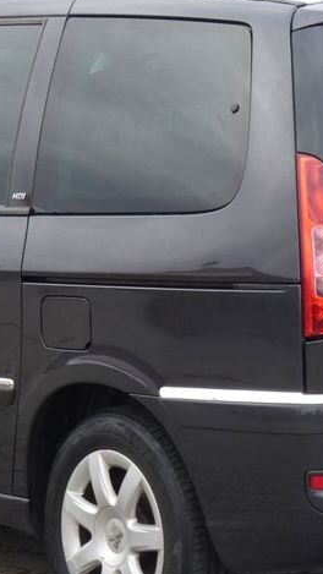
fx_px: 2283
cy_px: 268
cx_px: 164
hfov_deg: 8.1
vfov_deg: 14.3
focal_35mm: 150
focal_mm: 11.3
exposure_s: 1/80
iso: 160
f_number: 5.6
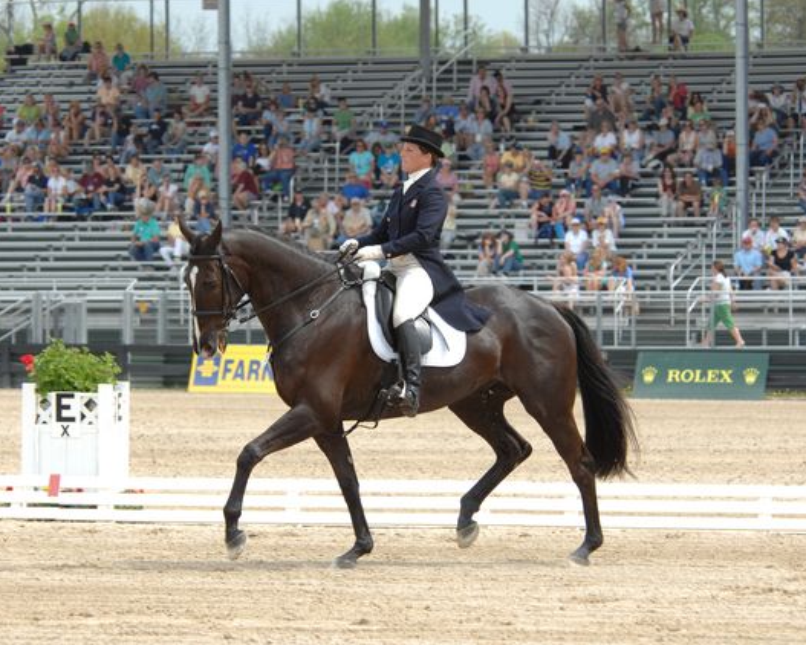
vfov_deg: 7.0
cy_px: 322
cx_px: 356
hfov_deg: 8.7
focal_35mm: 222
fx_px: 5298
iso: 200
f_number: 6.7
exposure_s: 1/500
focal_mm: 130
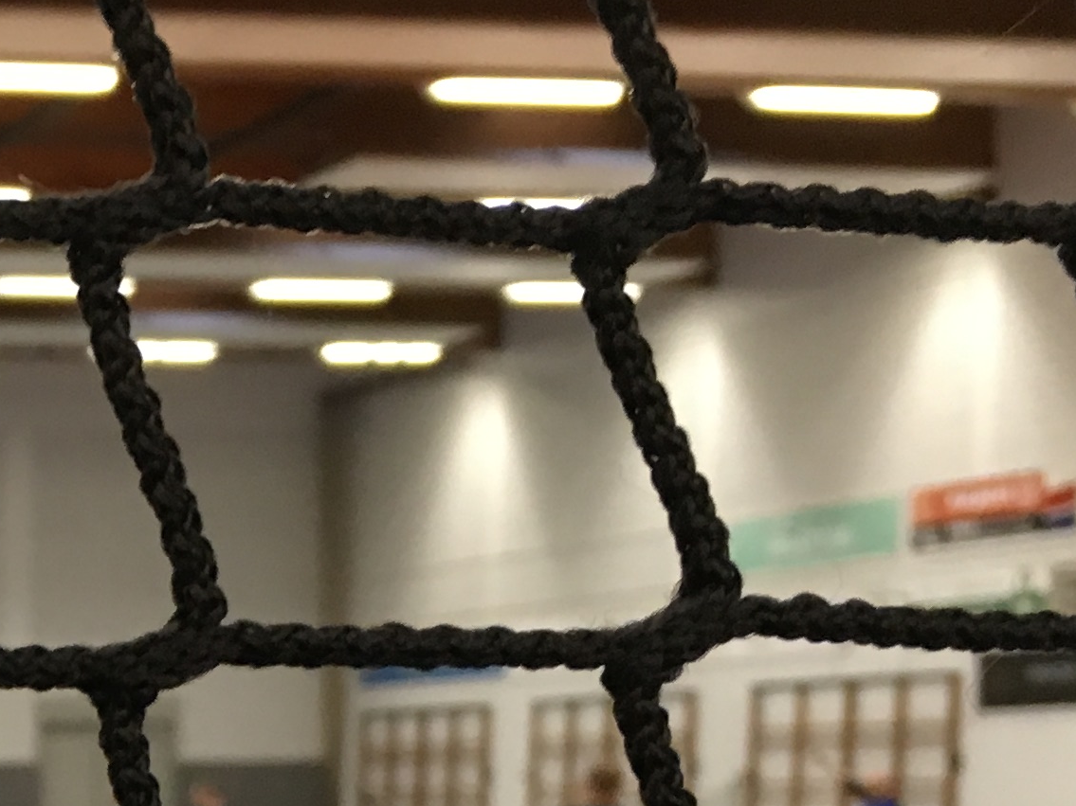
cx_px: -500
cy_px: 1155
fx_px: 3201
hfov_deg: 17.3
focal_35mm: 103
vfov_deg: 13.6
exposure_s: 1/33
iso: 125
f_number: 2.2
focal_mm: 4.15
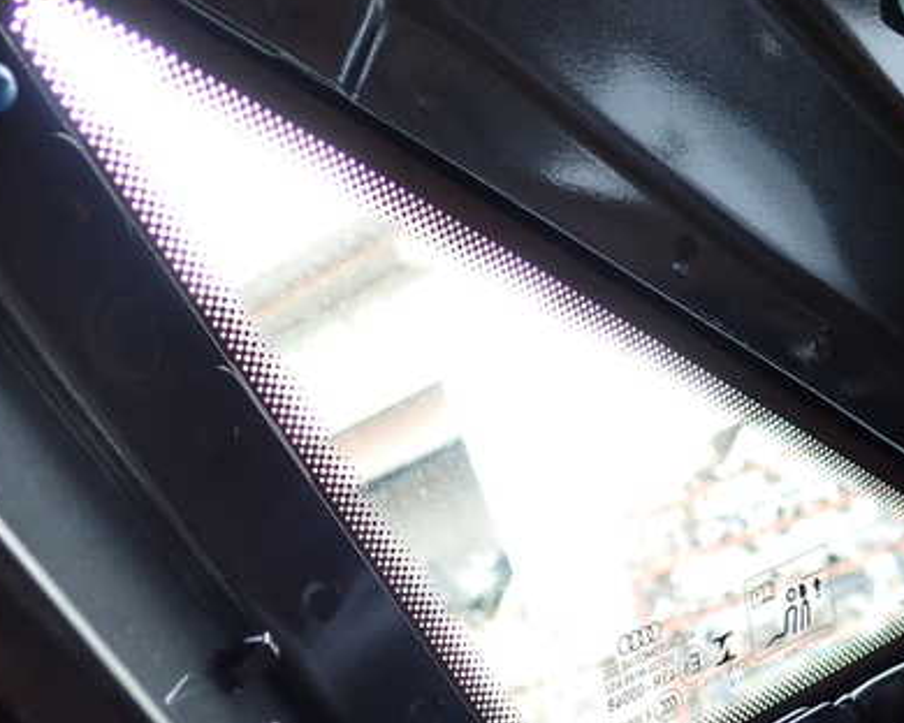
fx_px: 1204
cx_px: 512
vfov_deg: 33.3
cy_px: 447
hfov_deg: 41.1
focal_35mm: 45
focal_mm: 5.4
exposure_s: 1/40
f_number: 2.3
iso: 200
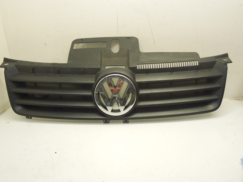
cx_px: 122
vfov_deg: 45.4
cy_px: 91
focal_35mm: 31
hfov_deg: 58.4
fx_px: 218
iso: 360
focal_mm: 5.6
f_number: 3.6
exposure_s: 1/30
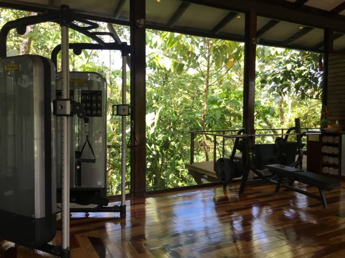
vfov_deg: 48.2
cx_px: 172
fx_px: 289
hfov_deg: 61.7
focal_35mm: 29
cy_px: 129
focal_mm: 4.15
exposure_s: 1/120
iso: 32
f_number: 2.2
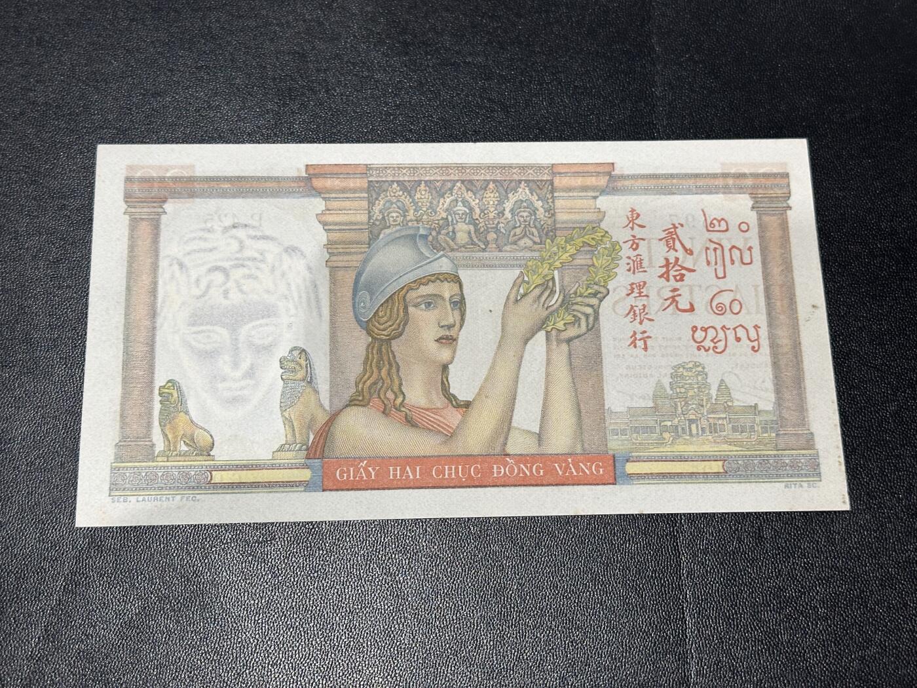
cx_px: 458
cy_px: 344
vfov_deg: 30.3
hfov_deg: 39.7
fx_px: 1272
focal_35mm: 48
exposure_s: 1/50
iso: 100
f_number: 1.78
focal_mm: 6.86
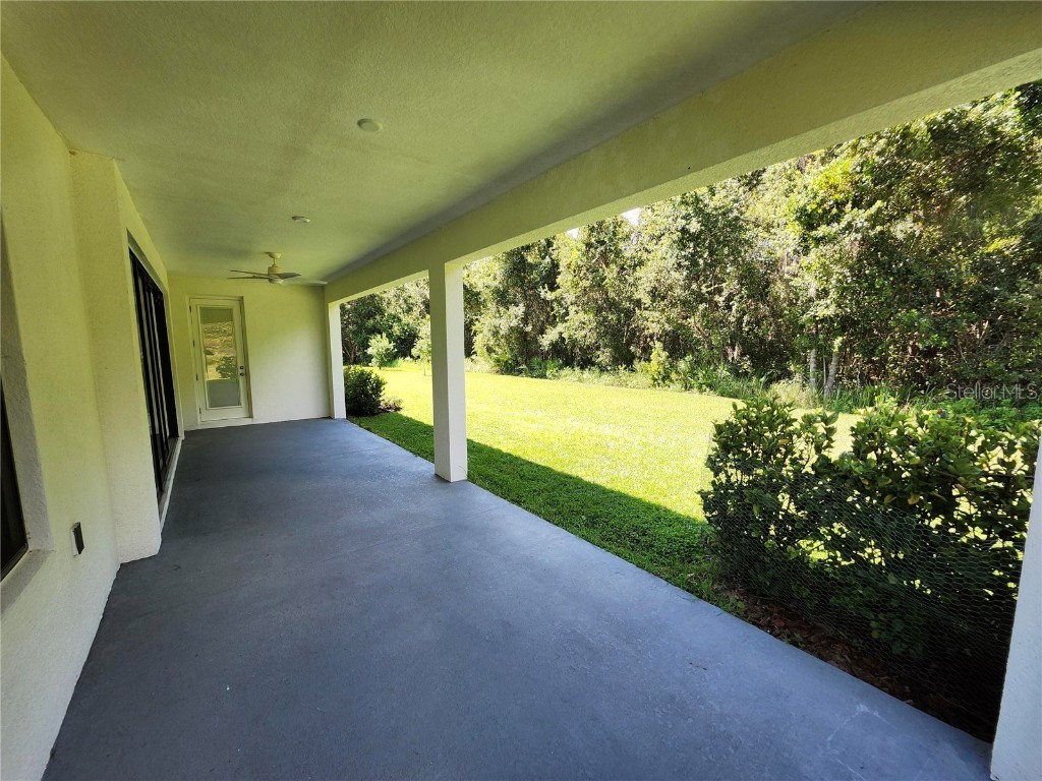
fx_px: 391
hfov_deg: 106.2
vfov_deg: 89.9
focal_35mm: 13
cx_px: 521
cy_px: 390
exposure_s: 1/277
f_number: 2.2
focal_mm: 1.74
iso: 40
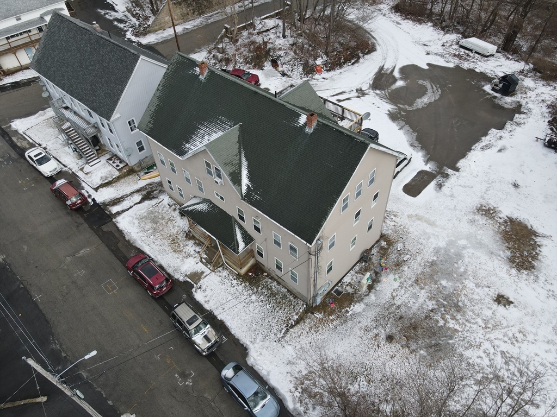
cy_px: 208
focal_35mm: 24
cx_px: 278
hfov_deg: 71.6
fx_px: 386
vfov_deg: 56.8
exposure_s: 1/400
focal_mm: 4.5
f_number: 2.8
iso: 100
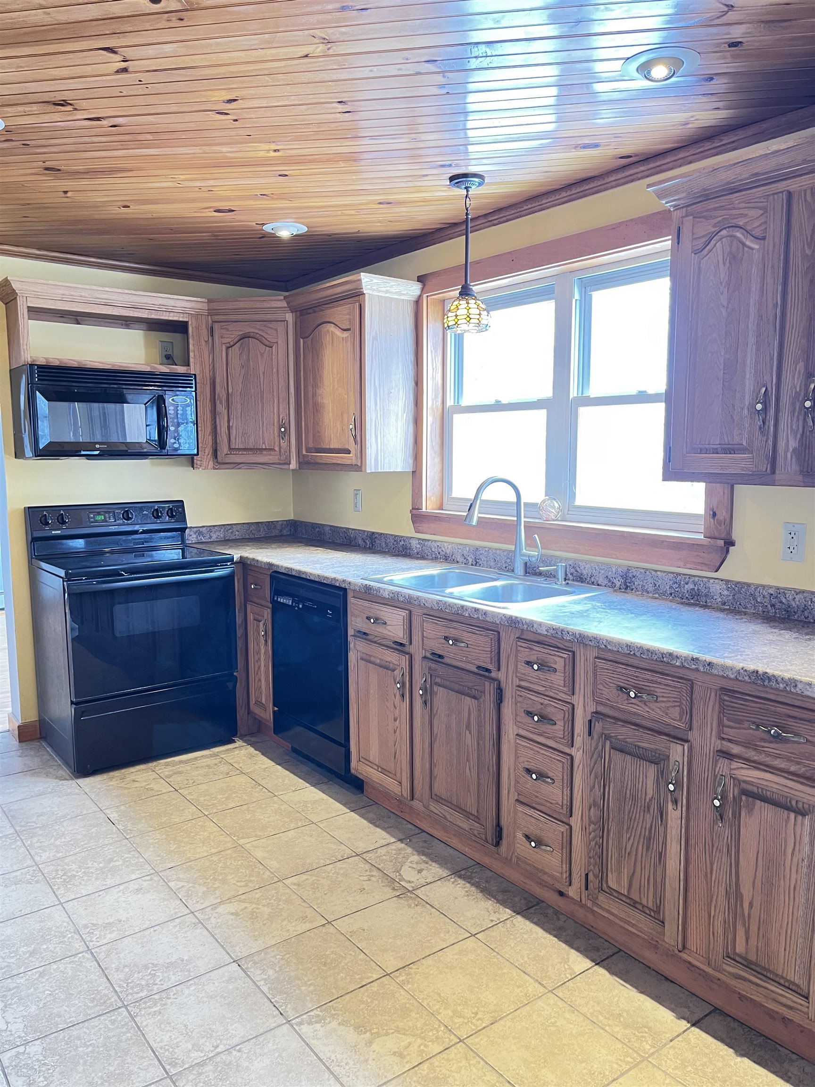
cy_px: 544
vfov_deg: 67.3
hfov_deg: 53.1
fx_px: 816
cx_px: 408
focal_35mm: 26
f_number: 1.6
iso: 400
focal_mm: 5.1
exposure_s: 1/60
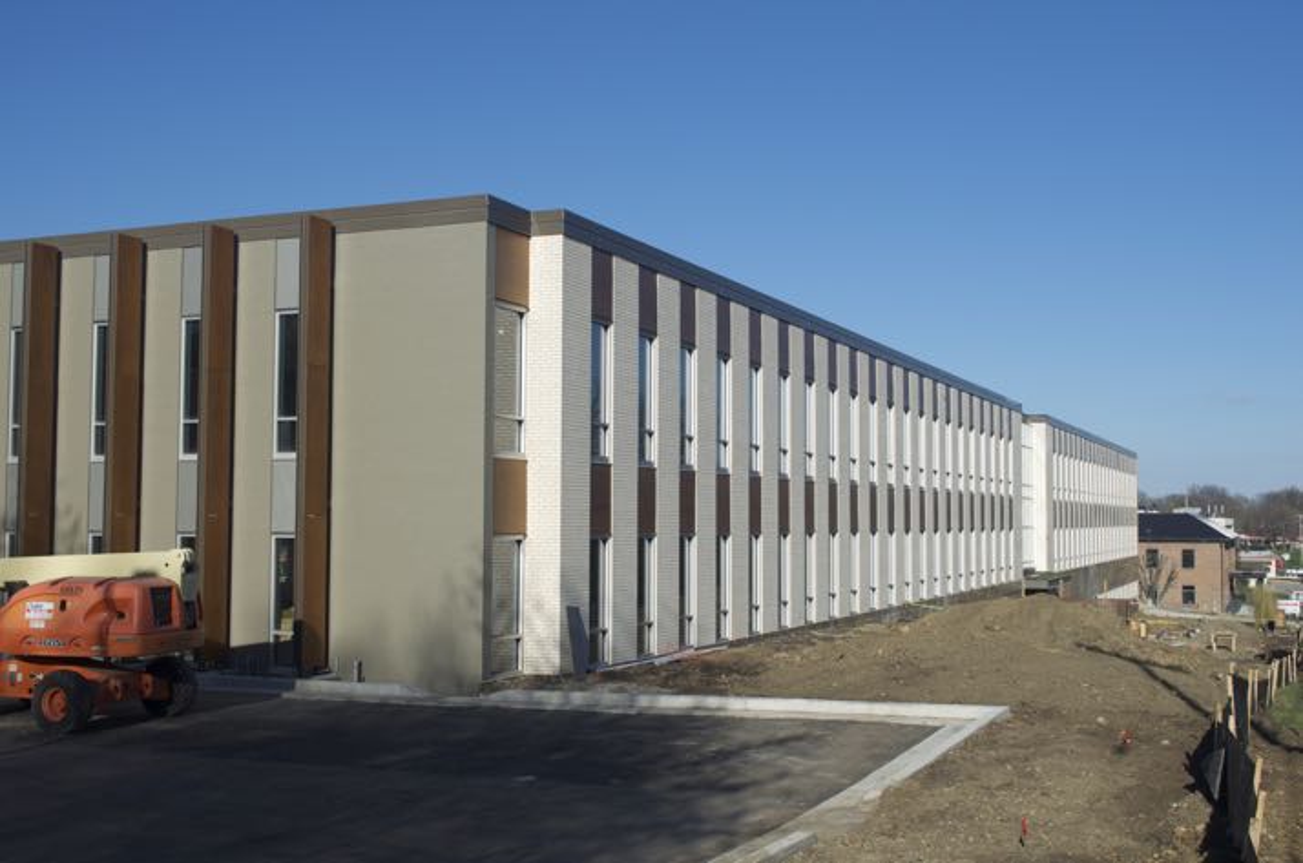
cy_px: 432
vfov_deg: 31.8
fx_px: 1517
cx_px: 652
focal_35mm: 42
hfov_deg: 46.5
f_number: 9
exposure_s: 1/320
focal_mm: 28
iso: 100
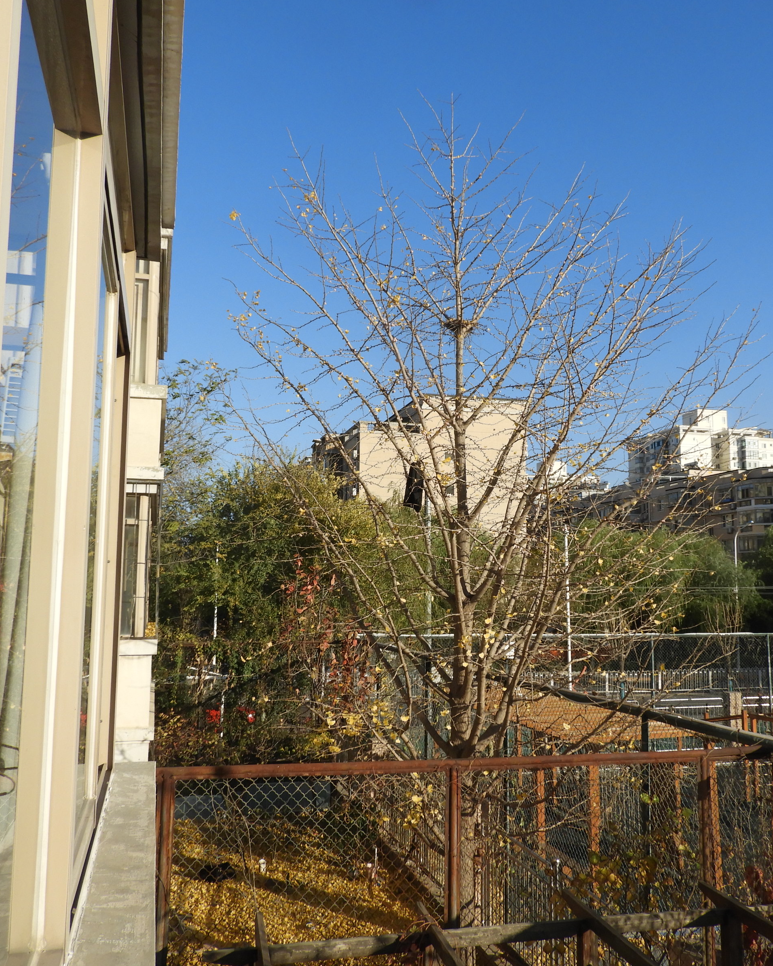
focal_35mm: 32
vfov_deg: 55.7
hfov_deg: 45.8
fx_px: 915
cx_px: 422
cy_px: 477
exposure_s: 1/1250
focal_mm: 4.3
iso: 100
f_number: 3.3
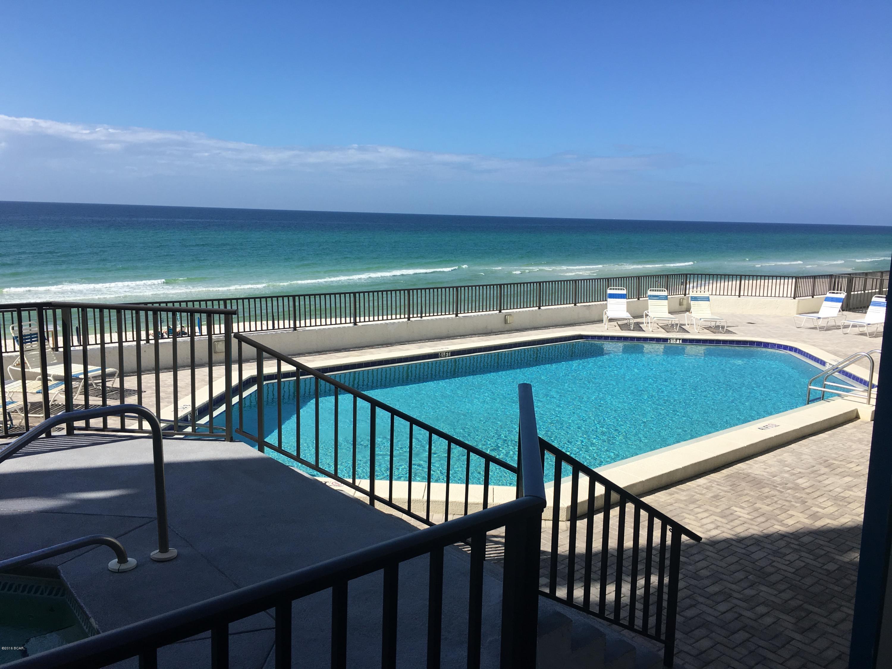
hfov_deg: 61.7
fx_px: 747
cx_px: 446
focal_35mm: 29
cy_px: 334
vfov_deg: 48.2
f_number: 2.2
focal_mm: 4.15
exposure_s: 1/1789
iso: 25
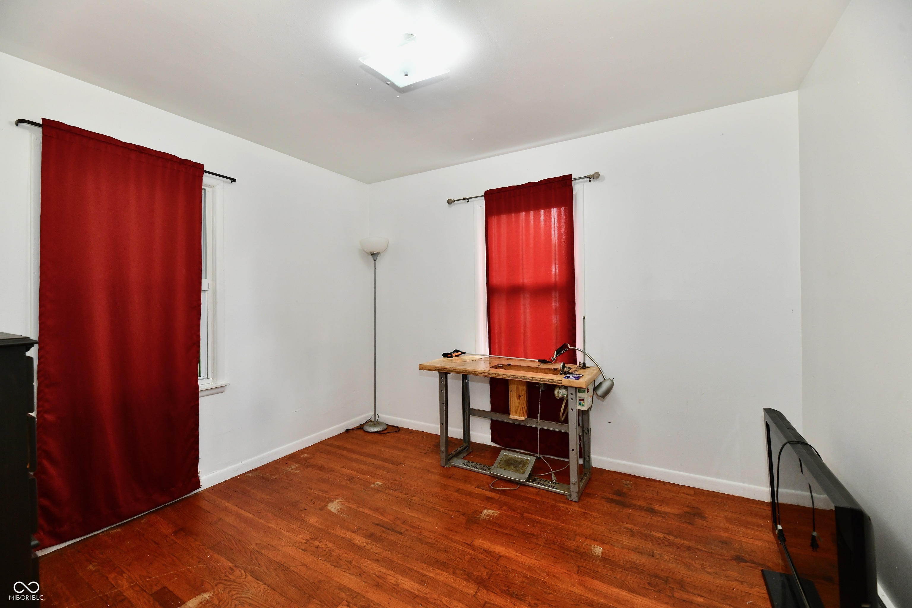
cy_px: 304
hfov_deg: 104.3
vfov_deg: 81.2
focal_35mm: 14
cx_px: 456
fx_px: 355
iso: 800
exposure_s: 1/60
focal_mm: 14
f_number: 7.1
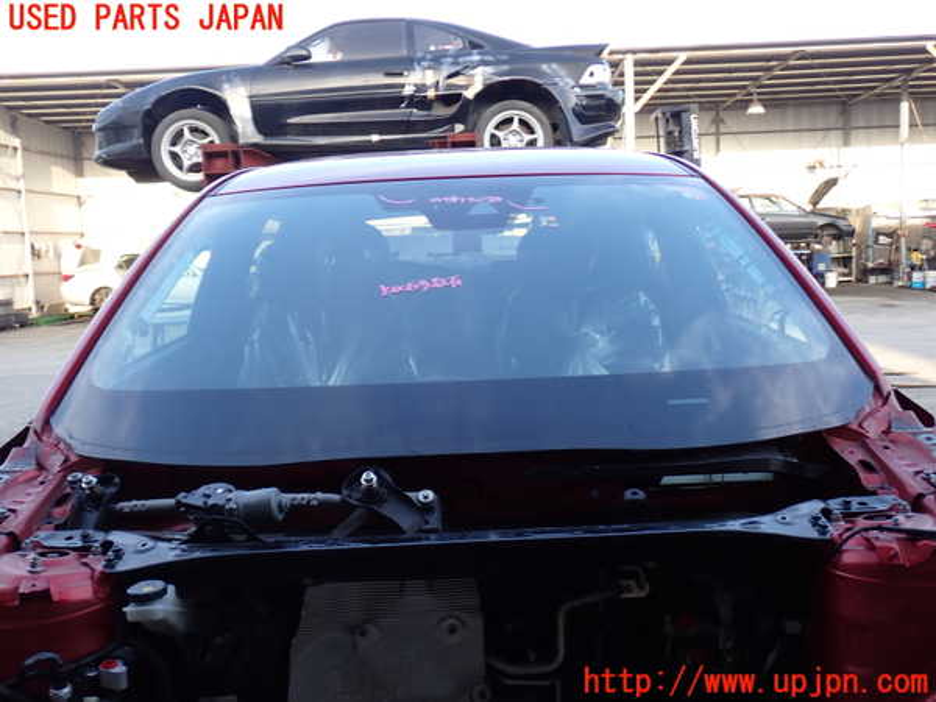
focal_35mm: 36
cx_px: 468
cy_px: 351
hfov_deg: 51.4
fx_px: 973
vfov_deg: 39.7
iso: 100
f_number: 2.5
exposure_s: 1/125
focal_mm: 6.37
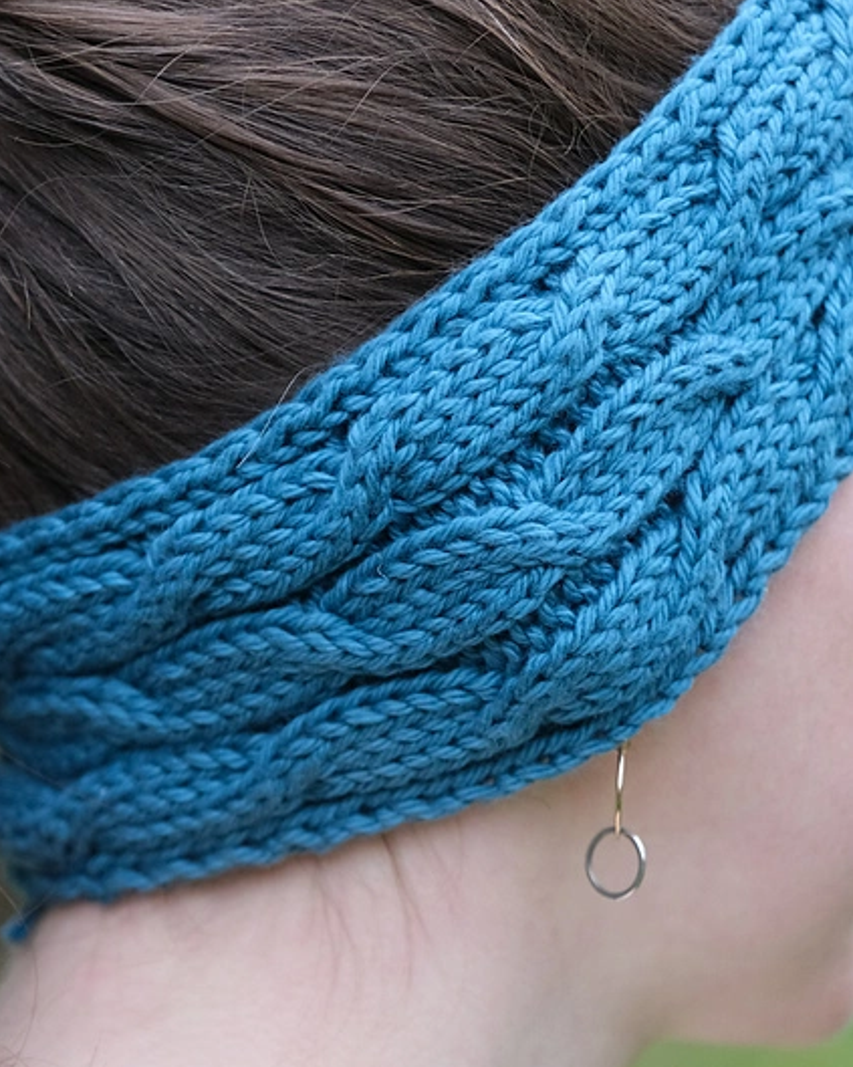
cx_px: 424
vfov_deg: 15.3
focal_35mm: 126
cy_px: 597
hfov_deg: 12.2
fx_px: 3977
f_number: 4
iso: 1600
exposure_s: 1/220
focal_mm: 74.2
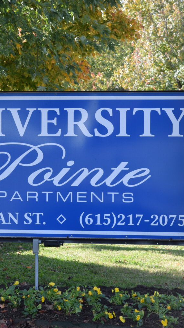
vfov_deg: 16.4
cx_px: 39
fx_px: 1134
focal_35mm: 131
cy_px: 164
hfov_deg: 9.3
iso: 400
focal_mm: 55
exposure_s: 1/250
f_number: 8
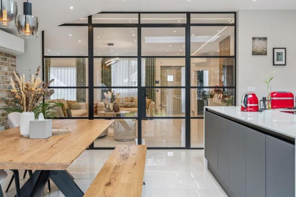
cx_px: 148
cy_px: 98
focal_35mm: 34
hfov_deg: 55.8
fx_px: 280
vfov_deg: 38.9
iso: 400
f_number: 6.3
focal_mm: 34
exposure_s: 1/25
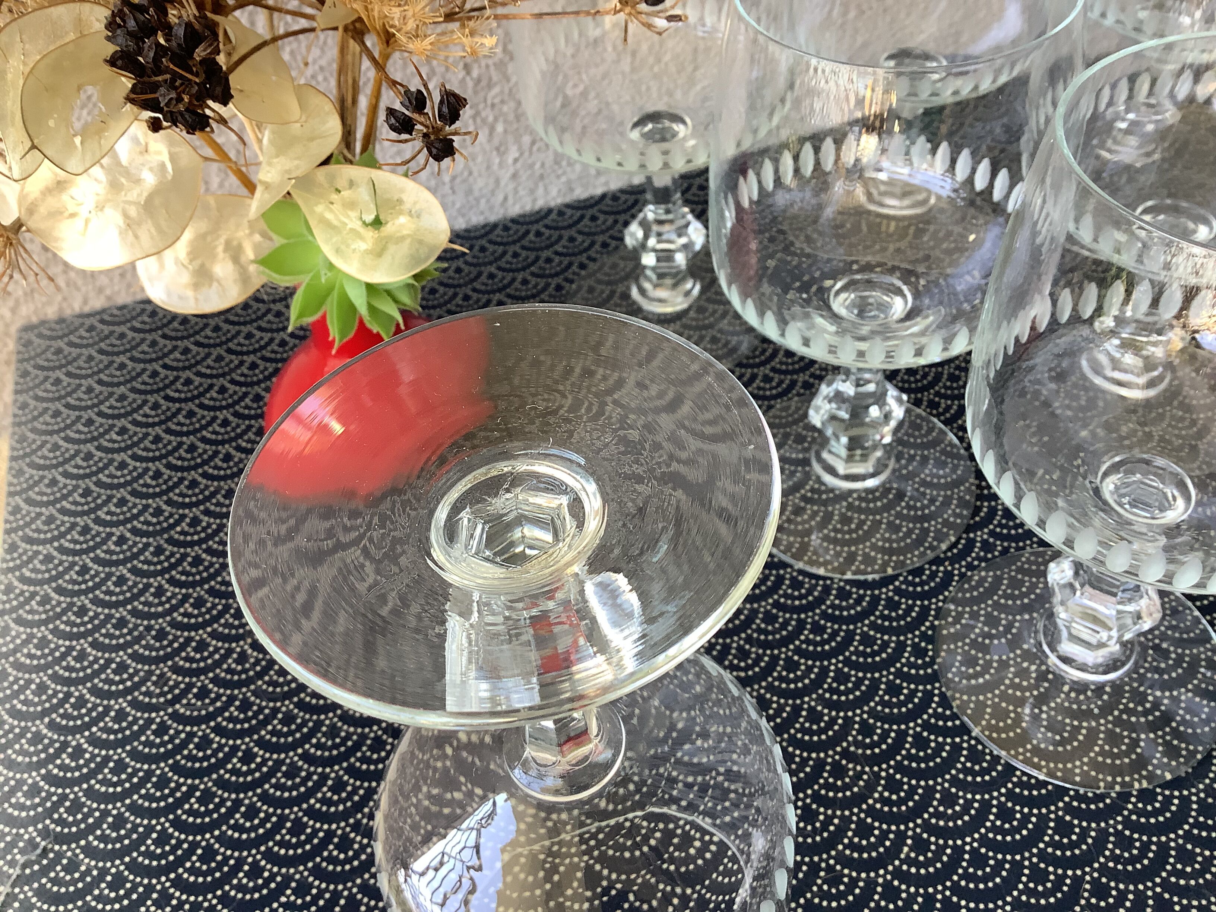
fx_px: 1089
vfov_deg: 45.4
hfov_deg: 58.4
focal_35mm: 31
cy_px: 456
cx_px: 608
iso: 80
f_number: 2.4
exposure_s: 1/60
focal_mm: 3.3
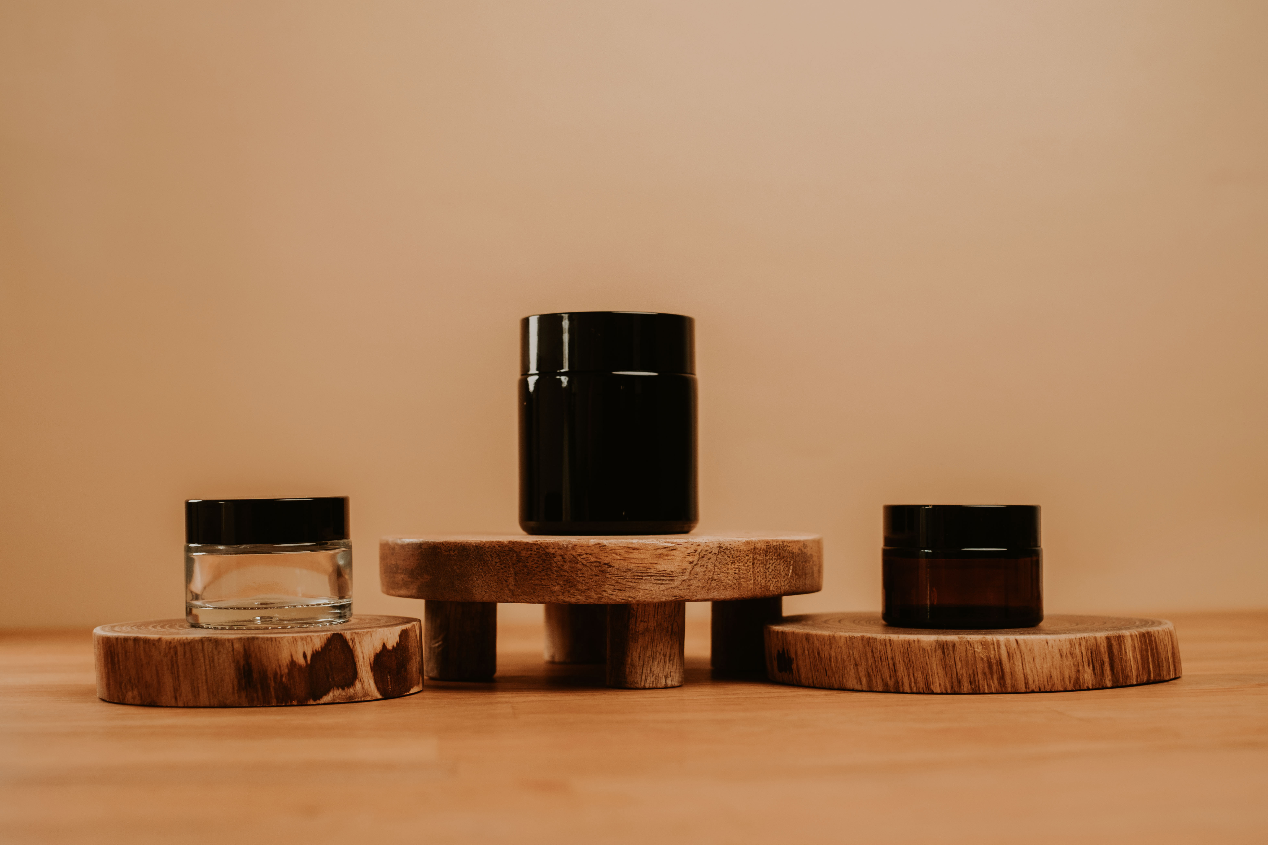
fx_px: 1867
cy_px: 422
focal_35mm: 53
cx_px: 634
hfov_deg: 37.5
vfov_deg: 25.5
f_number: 4
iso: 640
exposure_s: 1/80
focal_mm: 35
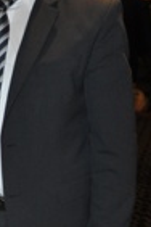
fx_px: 717
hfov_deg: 11.8
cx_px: -34
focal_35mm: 114
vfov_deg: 17.8
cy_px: 171
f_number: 3.8
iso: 800
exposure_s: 1/60
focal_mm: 24
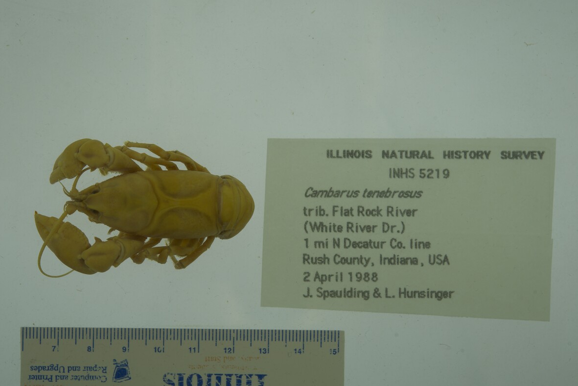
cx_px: 290
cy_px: 194
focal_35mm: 61
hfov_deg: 32.9
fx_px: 979
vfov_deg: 22.3
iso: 50
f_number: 9
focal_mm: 60
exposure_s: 1/100
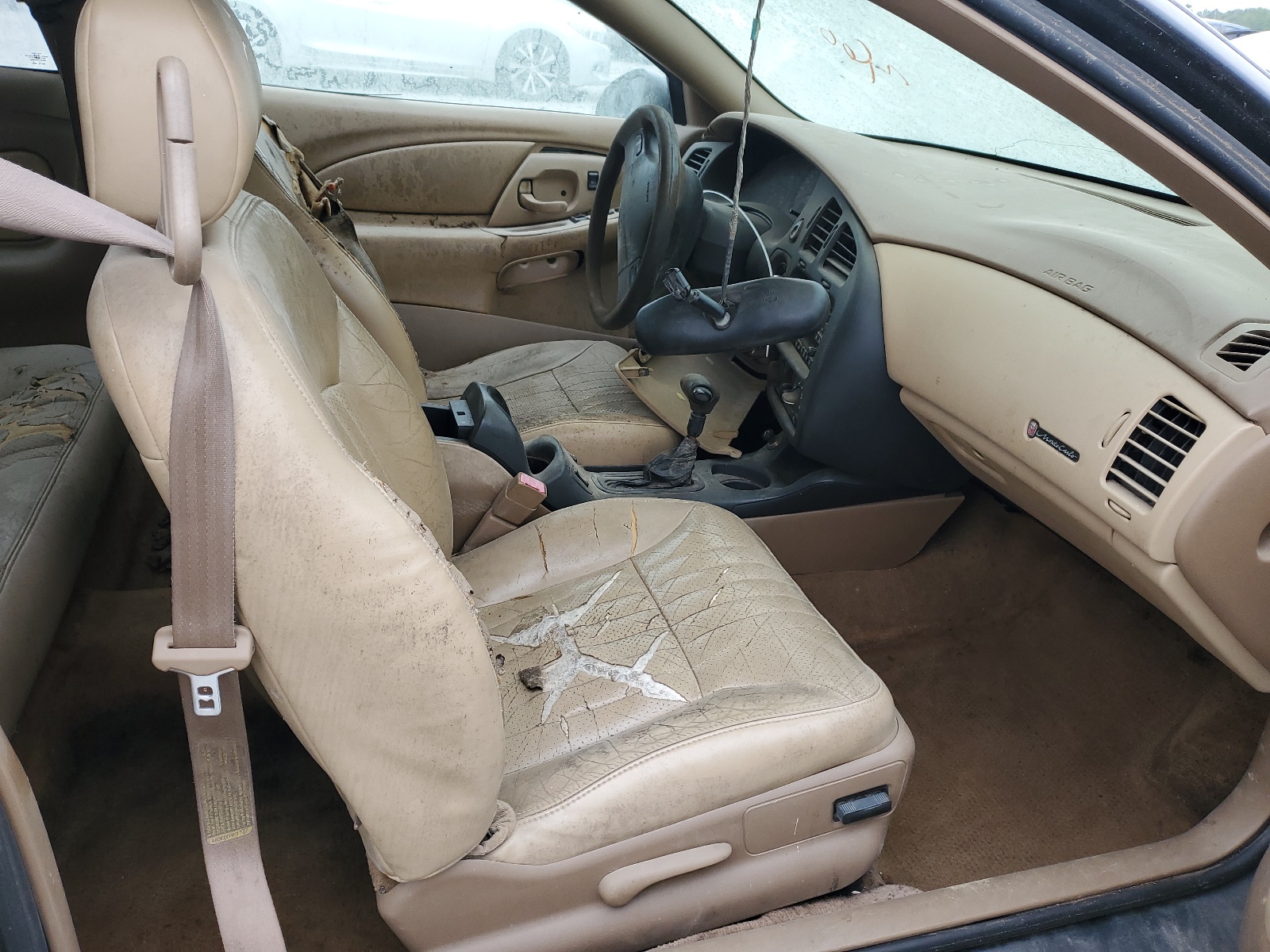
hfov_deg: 67.3
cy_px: 476
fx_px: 954
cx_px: 635
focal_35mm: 26
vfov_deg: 53.1
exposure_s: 1/120
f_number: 1.5
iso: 53
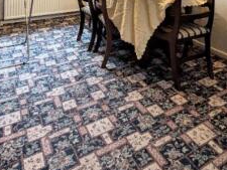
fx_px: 203
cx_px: 136
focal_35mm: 31
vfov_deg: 34.1
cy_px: -46
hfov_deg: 57.9
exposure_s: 1/50
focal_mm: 2.02
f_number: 1.7
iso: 82
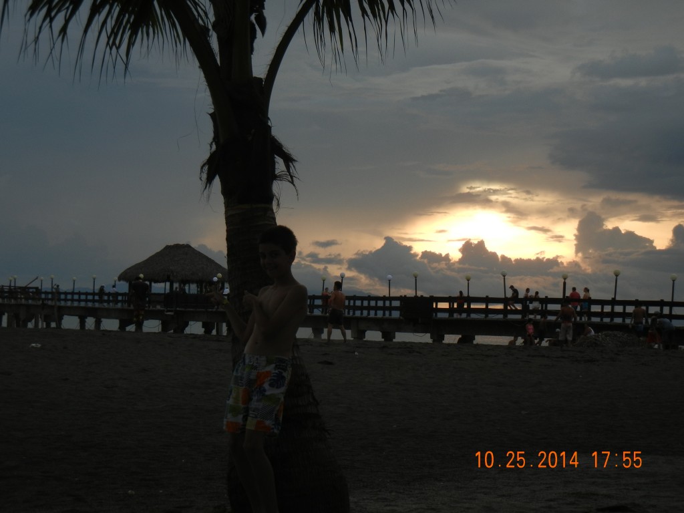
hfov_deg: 25.3
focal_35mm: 77
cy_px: 256
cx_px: 342
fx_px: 1521
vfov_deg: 19.1
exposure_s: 1/315
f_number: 4.3
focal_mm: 13.9
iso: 160
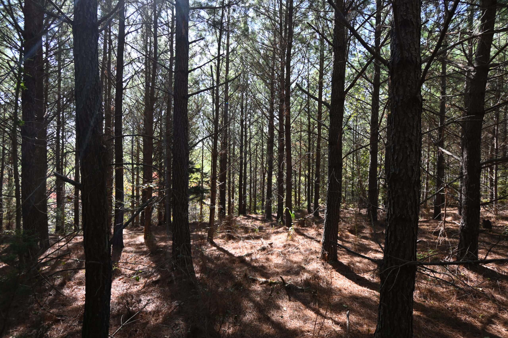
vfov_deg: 67.3
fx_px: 254
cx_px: 254
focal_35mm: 18
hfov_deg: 90.0
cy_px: 169
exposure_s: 1/250
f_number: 4.8
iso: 280
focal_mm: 12
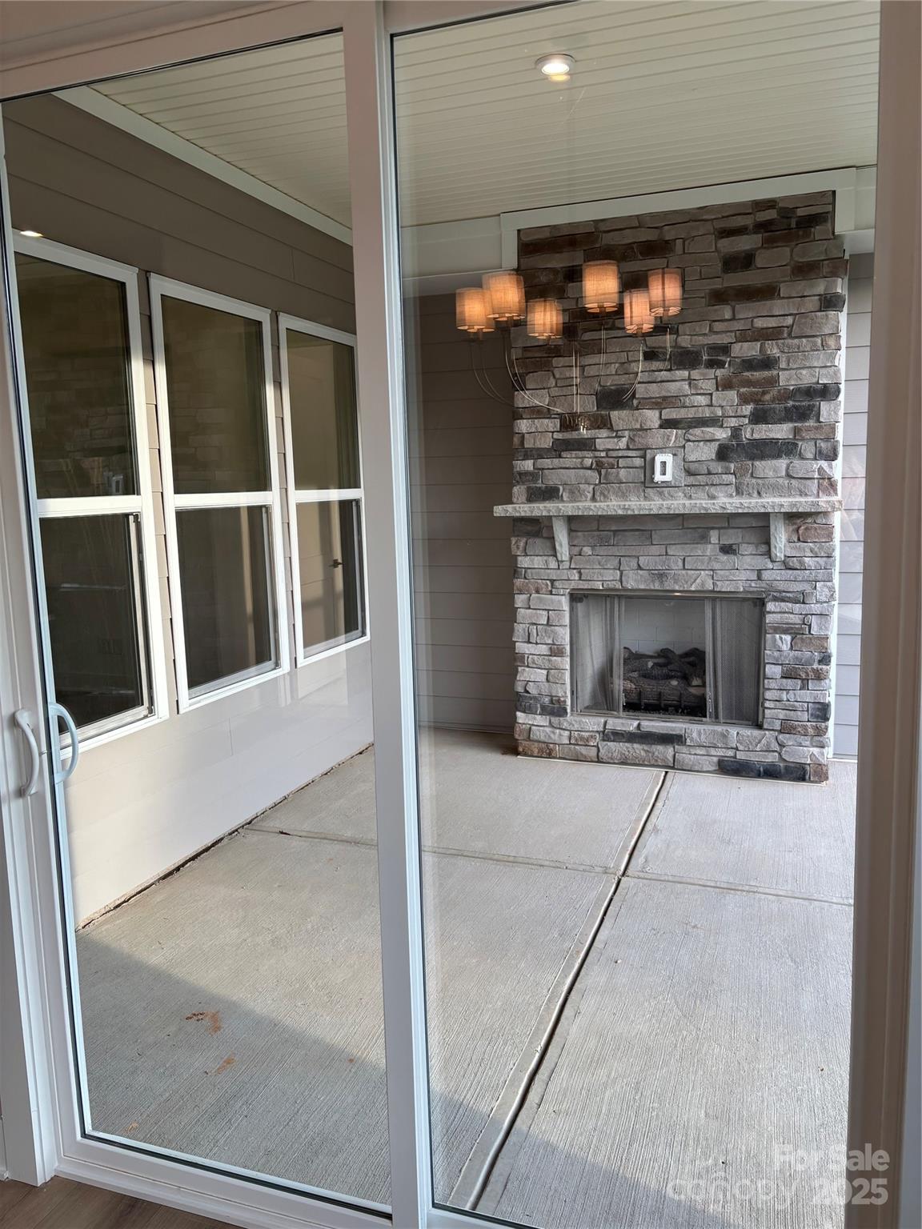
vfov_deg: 67.3
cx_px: 461
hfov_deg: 53.1
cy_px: 614
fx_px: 923
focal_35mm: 26
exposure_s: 1/167
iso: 40
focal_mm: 5.96
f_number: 1.6
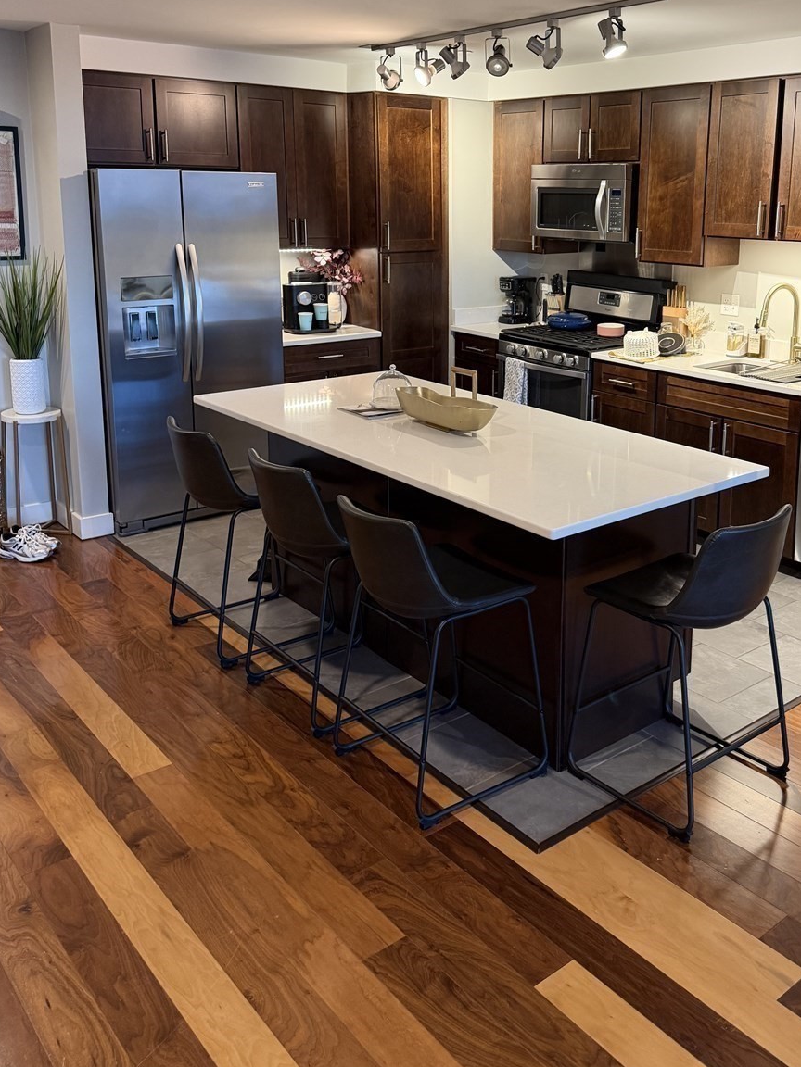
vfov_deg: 55.9
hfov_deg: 43.7
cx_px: 516
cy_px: 379
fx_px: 987
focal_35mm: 32
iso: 320
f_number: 1.78
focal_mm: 6.76
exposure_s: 1/60
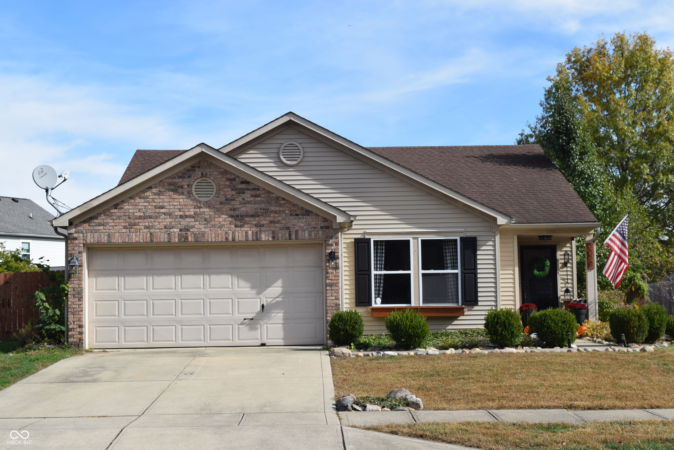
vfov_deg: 23.8
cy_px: 225
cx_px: 337
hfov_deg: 35.0
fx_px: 1067
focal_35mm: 57
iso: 200
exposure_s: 1/400
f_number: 10
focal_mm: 38
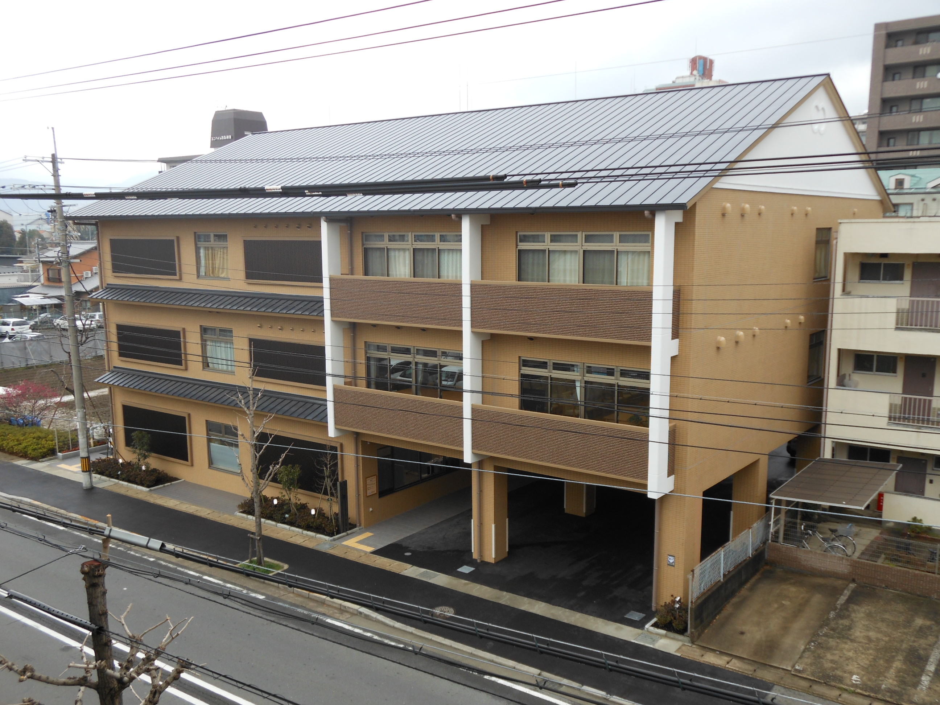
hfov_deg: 55.4
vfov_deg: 42.9
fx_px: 896
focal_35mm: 33
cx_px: 470
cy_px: 352
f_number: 3.5
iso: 80
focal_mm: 6
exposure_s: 1/200
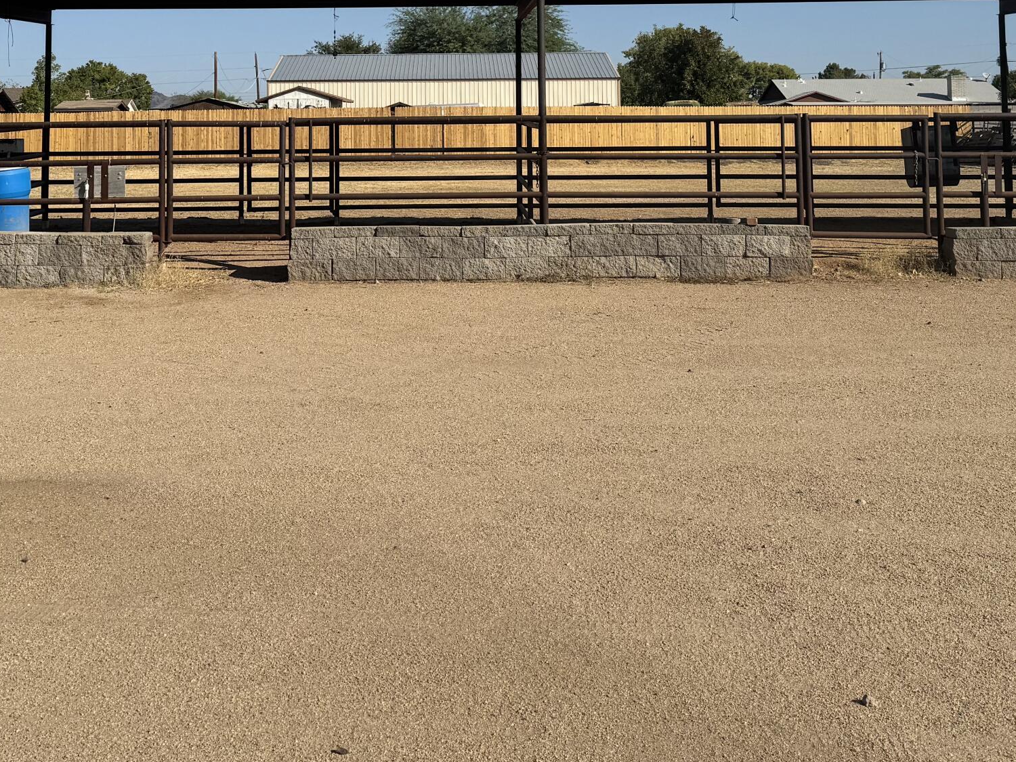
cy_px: 33
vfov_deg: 28.7
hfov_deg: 39.5
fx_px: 1409
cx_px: 425
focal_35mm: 48
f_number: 1.78
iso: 80
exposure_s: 1/7092
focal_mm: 6.76
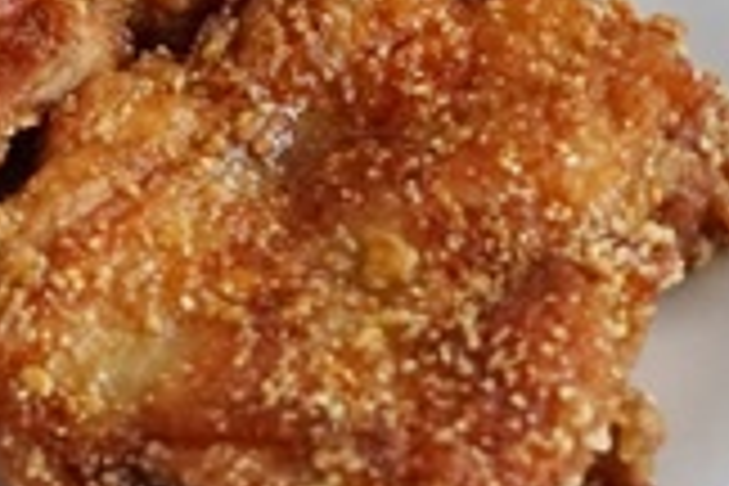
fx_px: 3483
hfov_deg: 11.8
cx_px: -72
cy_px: -137
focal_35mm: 172
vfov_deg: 7.9
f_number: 5
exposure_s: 1/160
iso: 2500
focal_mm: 30
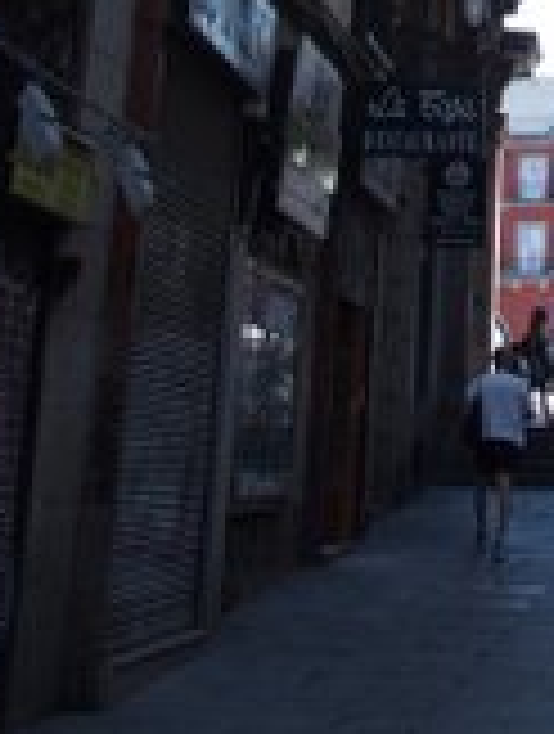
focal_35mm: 94
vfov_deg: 18.8
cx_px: 743
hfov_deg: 15.0
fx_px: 1998
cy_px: -306
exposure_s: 1/500
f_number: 3.5
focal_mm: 6.7
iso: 100
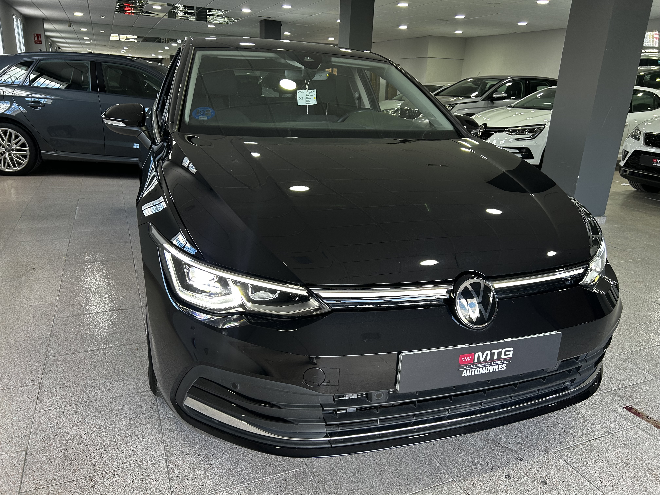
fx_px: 496
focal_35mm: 26
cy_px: 248
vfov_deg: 53.1
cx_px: 330
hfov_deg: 67.3
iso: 100
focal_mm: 5.7
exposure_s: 1/50
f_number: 1.5
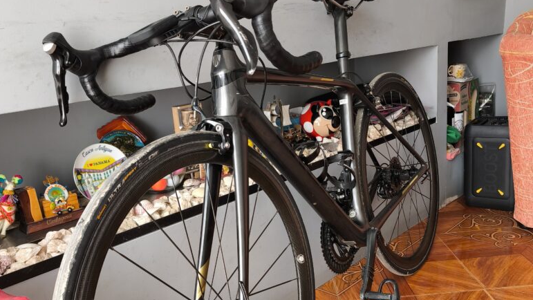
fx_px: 368
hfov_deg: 71.9
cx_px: 270
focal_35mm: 26
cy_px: 189
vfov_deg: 44.0
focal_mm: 6.57
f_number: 1.6
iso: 400
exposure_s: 1/120
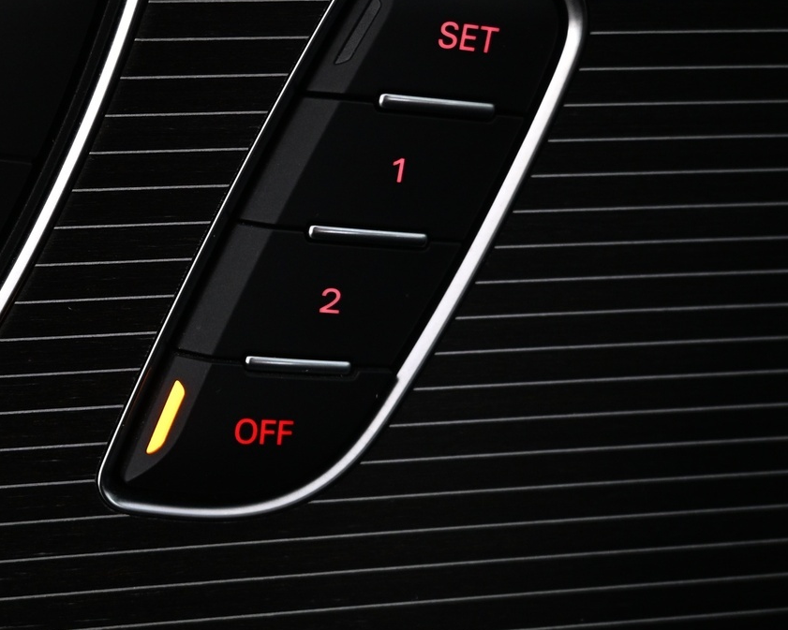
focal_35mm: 47
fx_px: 1107
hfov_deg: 37.6
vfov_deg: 31.6
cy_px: 227
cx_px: 142
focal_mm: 17.5
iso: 1000
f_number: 3.5
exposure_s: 1/30
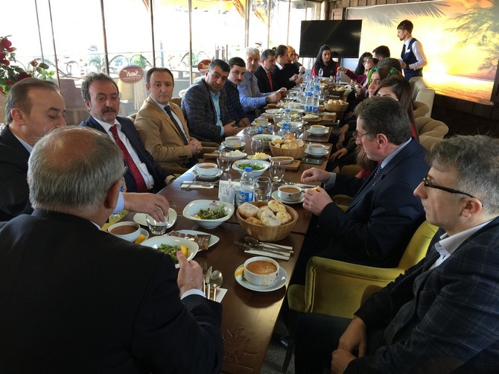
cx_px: 250
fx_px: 418
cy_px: 187
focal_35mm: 29
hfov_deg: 61.7
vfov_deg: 48.2
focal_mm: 4.15
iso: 50
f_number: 2.2
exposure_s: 1/33
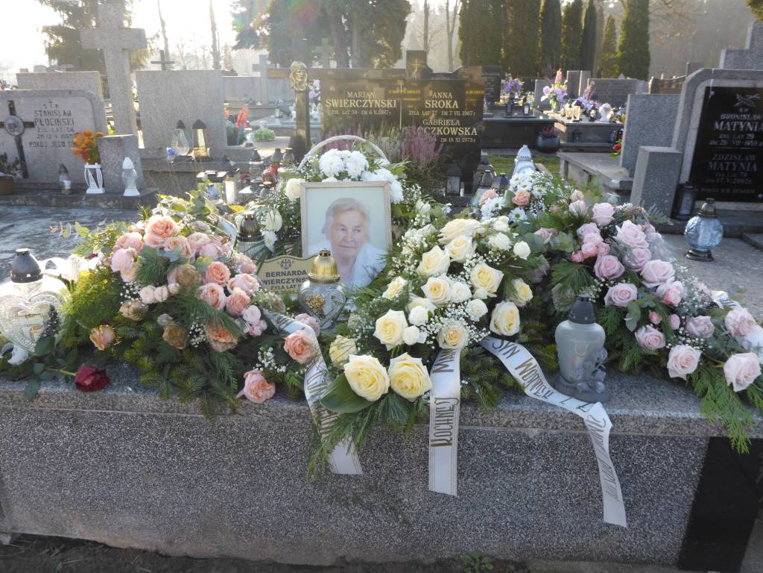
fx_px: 617
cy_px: 286
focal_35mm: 28
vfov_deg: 49.7
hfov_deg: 63.4
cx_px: 382
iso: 80
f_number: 3.3
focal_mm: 4.9
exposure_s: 1/125
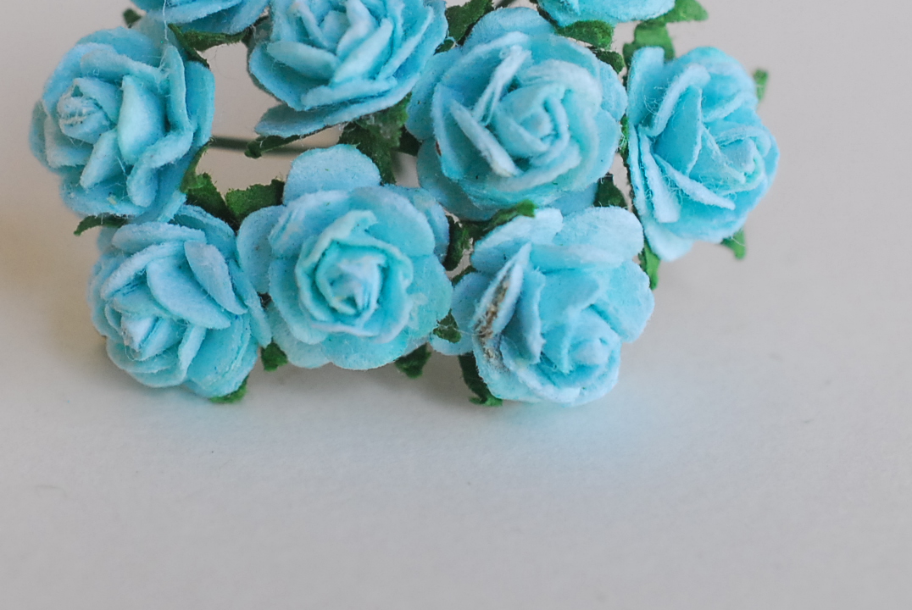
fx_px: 2739
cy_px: 132
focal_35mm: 108
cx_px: 407
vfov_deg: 12.7
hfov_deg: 18.9
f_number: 5.6
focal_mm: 40
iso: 640
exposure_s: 1/80
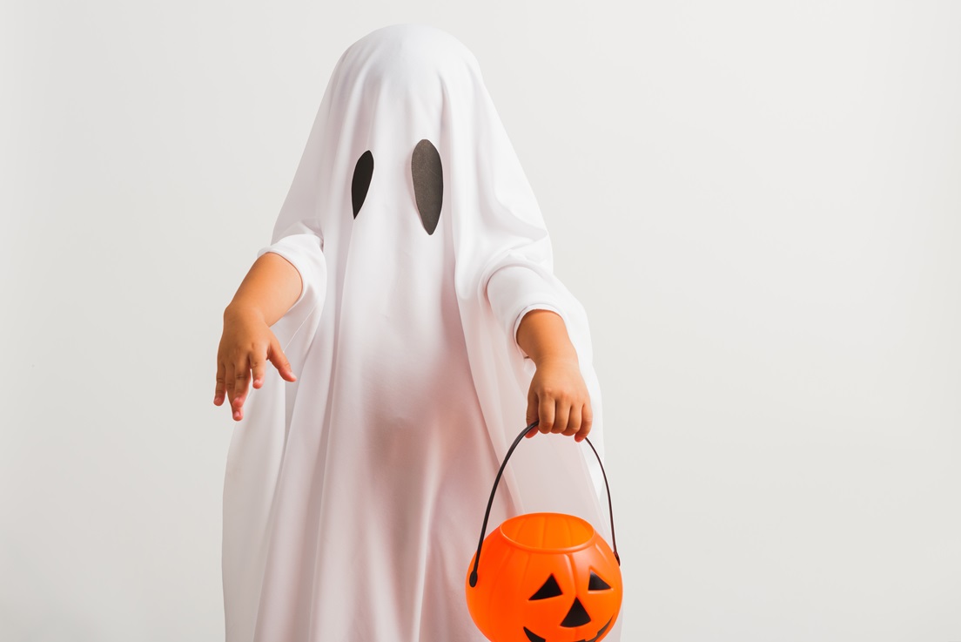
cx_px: 480
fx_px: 3204
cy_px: 321
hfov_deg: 17.1
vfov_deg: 11.4
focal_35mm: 120
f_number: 11
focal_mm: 120
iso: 200
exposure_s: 1/160
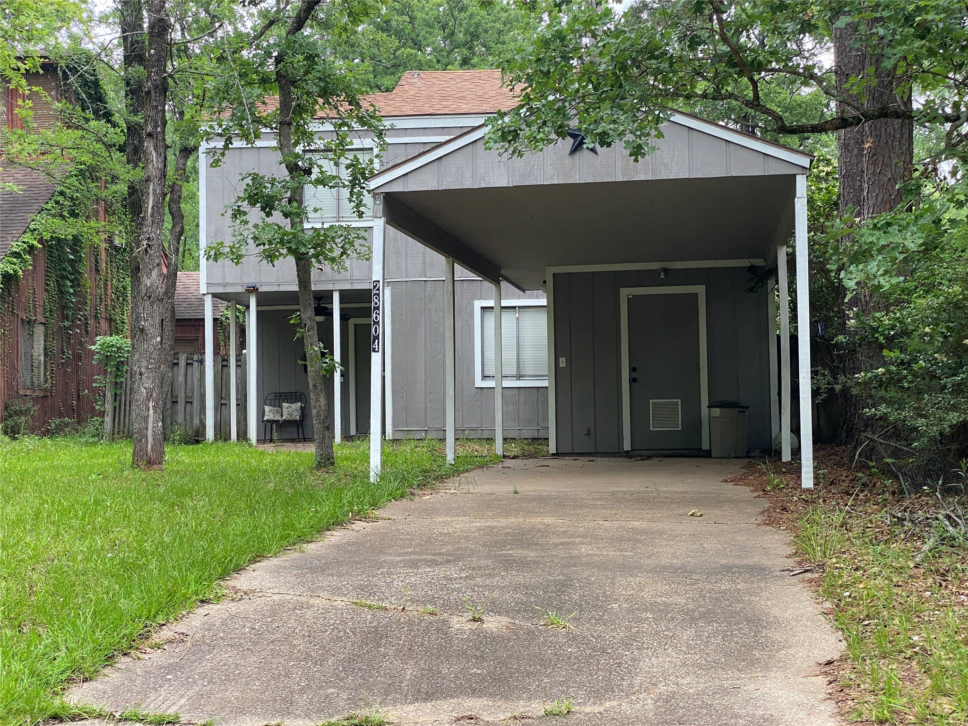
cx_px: 484
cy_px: 363
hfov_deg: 36.8
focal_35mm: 52
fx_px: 1454
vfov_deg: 28.0
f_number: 2
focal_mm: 6
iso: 64
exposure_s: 1/122
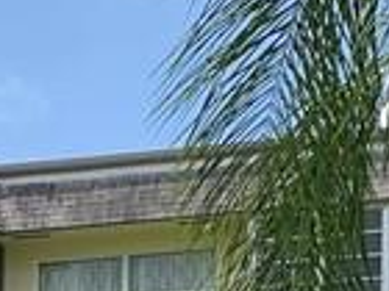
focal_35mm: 190
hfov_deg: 10.3
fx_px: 2135
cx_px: -61
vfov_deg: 7.1
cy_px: 809
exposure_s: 1/1845
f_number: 1.8
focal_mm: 4.25
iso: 25
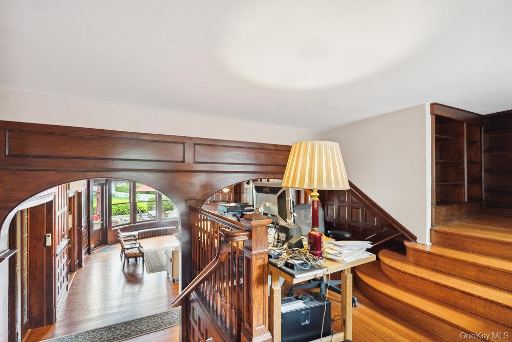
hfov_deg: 96.7
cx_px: 256
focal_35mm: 16
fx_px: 228
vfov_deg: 73.8
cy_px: 171
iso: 640
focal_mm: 16
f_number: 5
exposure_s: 1/80
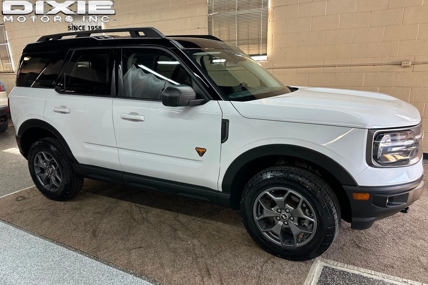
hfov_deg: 69.4
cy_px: 162
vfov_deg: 49.4
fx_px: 309
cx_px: 216
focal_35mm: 26
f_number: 1.78
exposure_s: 1/60
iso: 125
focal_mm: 6.86
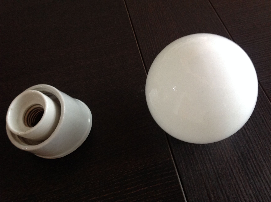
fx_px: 274
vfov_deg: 40.6
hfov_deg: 52.7
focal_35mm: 35
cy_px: 101
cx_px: 136
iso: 200
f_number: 2.4
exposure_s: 1/17
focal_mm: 4.28
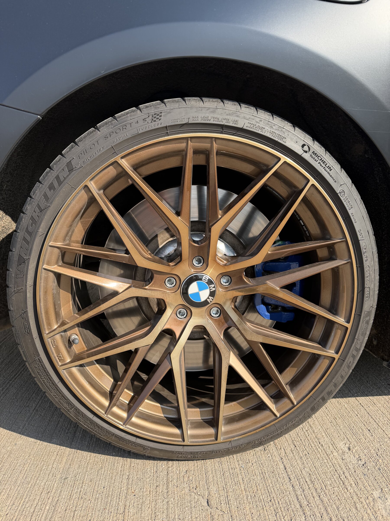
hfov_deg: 56.8
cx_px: 195
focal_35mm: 24
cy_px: 260
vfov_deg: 71.6
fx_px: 361
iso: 80
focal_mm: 6.76
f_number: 1.78
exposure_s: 1/1464
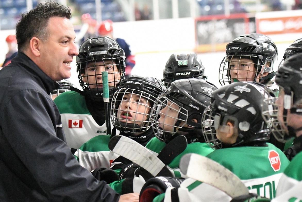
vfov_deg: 13.0
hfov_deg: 19.5
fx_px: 881
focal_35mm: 105
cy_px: 101
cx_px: 151
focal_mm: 70
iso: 20000
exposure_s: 1/1000
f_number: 2.8
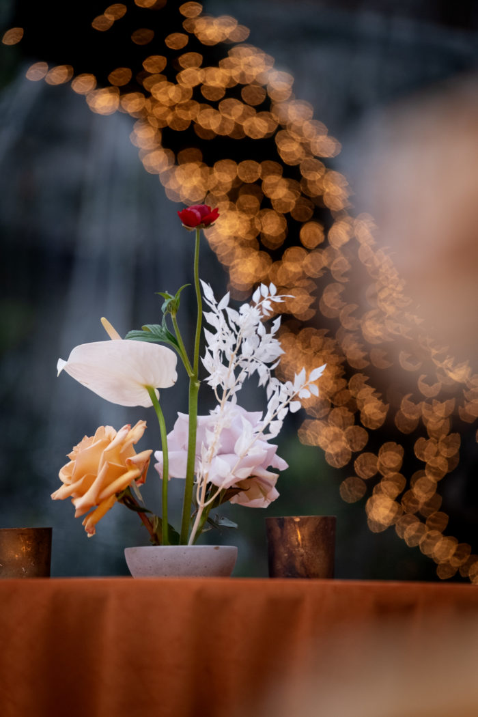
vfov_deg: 9.8
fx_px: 4182
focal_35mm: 210
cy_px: 358
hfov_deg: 6.5
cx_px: 239
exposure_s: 1/640
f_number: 3.2
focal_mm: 140
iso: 1000
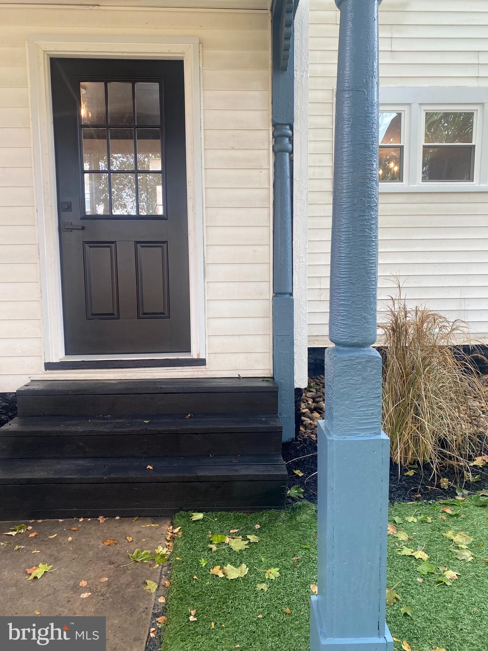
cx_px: 244
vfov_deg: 67.3
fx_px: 489
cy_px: 326
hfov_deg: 53.1
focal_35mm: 26
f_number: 1.8
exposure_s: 1/121
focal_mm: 4.25
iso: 80
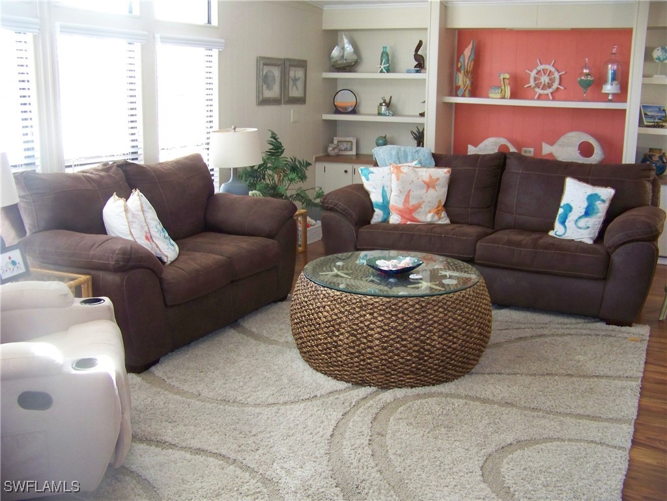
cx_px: 334
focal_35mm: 36
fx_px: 694
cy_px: 250
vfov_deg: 39.7
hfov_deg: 51.4
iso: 200
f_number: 2.8
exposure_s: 1/30
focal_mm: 5.85
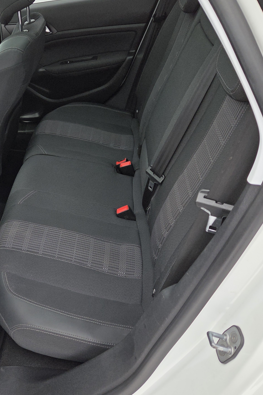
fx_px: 373
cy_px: 172
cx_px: 58
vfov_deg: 55.6
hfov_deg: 37.7
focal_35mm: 34
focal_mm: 5.4
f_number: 1.8
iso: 64
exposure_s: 1/180
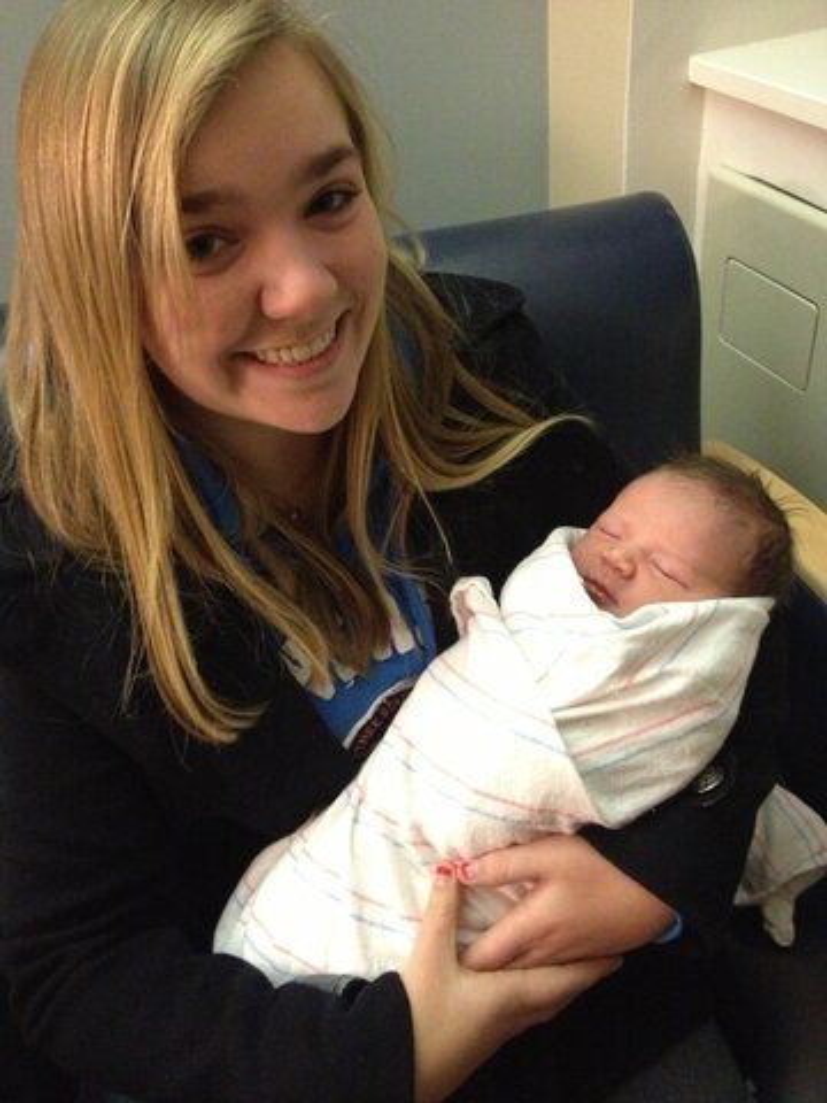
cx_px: 414
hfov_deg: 40.7
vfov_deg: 52.6
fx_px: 1115
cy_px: 552
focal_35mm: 35
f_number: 2.4
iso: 800
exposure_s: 1/15
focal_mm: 4.28
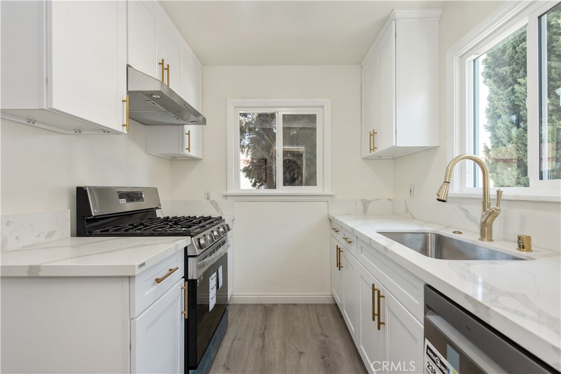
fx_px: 265
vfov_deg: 70.5
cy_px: 187
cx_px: 280
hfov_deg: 93.3
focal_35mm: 17
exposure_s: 1/125
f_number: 5.6
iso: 500
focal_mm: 17
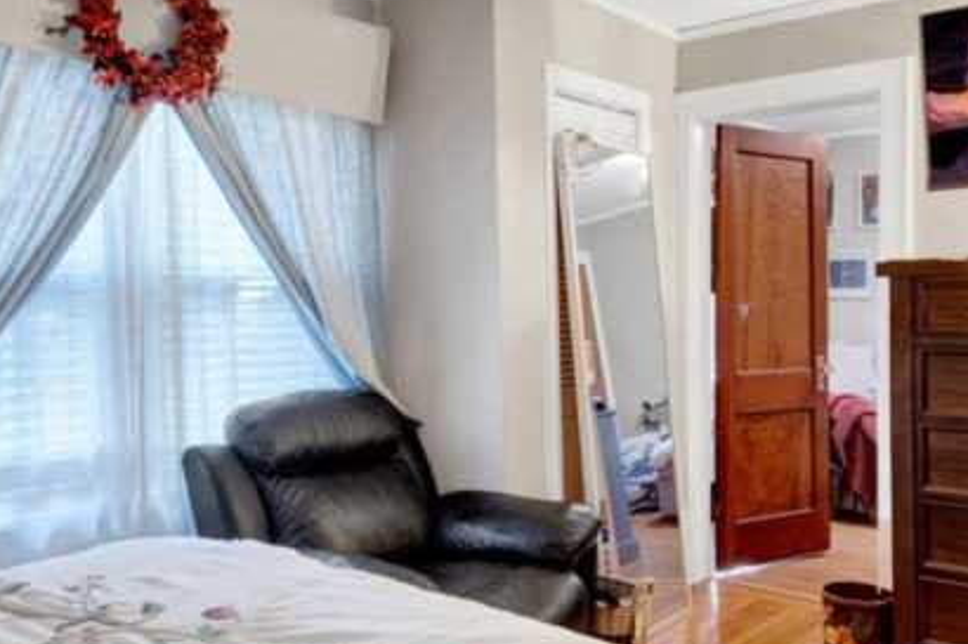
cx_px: 446
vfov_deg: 43.3
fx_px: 806
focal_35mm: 30
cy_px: 390
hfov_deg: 61.9
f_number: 8
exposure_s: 1/1.25
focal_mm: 8
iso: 100
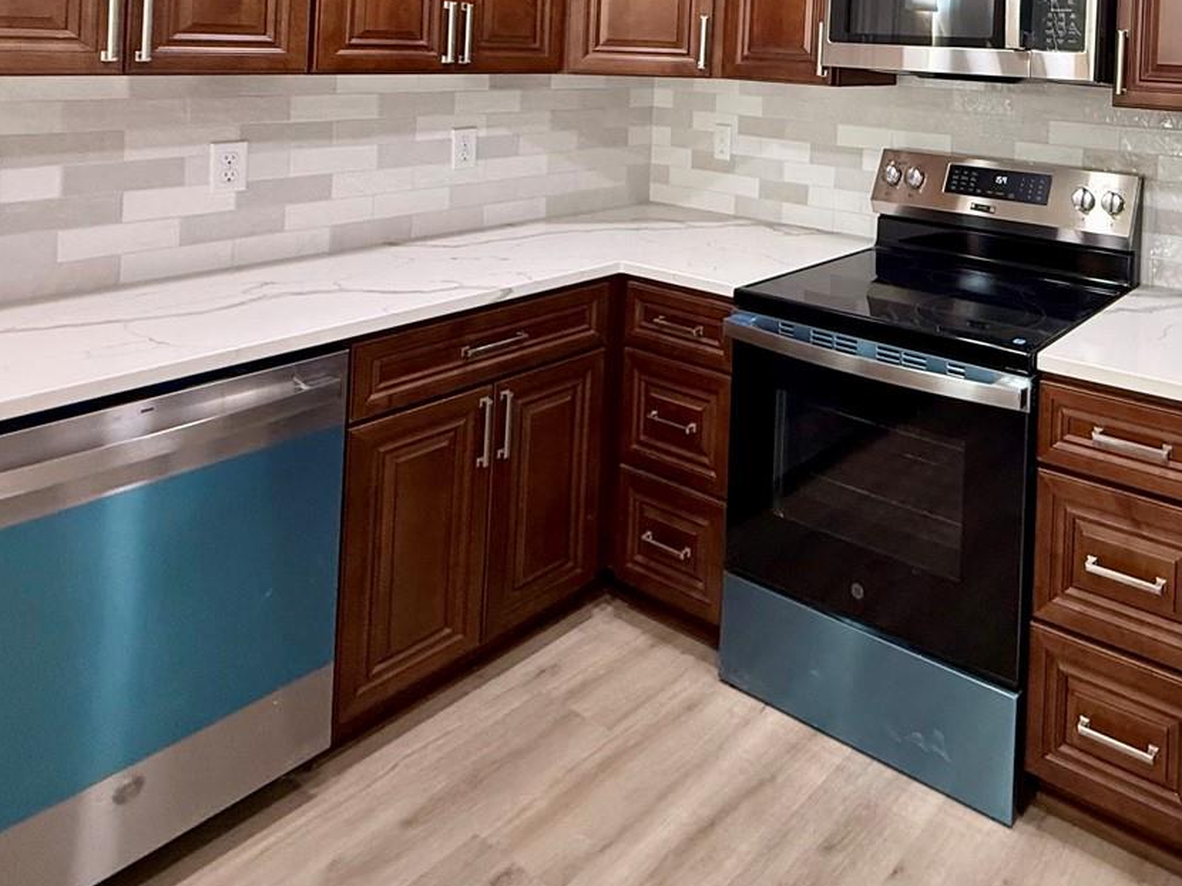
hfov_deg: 59.2
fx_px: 922
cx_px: 978
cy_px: 41
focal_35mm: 27
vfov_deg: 45.1
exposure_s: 1/60
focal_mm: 2.22
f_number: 2.2
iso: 200
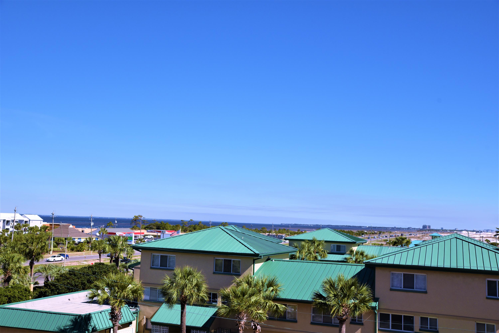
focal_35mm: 38
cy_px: 166
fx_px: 527
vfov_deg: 35.1
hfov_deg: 50.7
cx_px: 250
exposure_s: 1/200
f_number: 7.1
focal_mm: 38
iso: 400
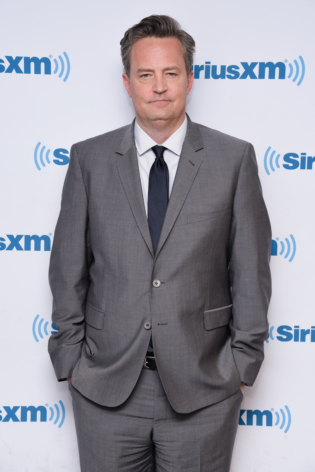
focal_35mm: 66
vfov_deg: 30.5
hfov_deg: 20.6
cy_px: 236
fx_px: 865
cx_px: 158
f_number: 6.3
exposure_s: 1/200
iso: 1600
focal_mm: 66
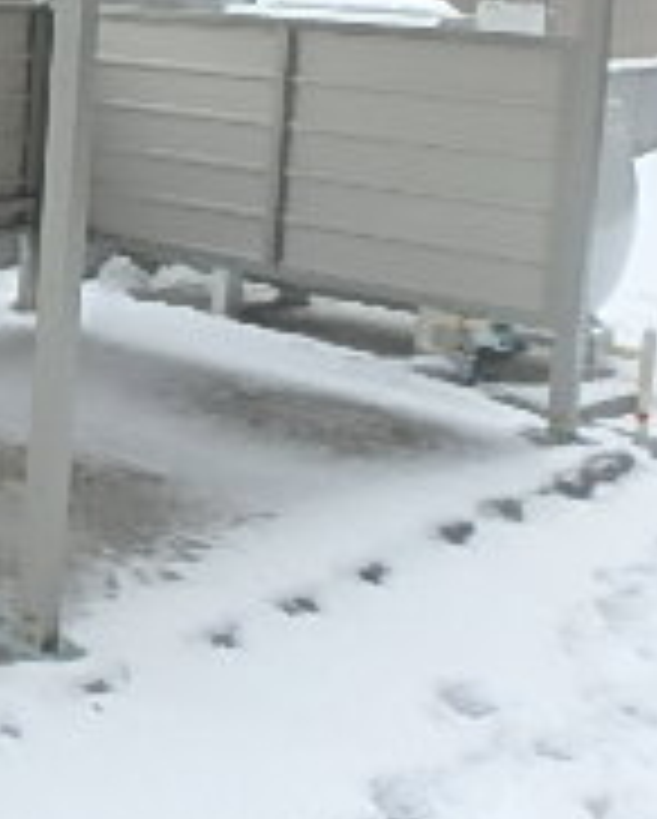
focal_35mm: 72
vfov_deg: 25.6
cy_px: 90
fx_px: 1747
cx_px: -544
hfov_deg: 17.2
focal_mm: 3.7
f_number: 3.5
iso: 125
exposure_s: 1/125
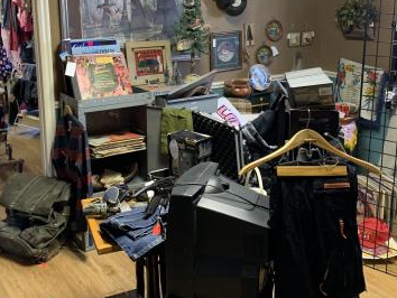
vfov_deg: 30.6
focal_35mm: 47
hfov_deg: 40.3
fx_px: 539
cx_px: 228
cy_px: 95
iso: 320
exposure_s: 1/40
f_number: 1.8
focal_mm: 4.25
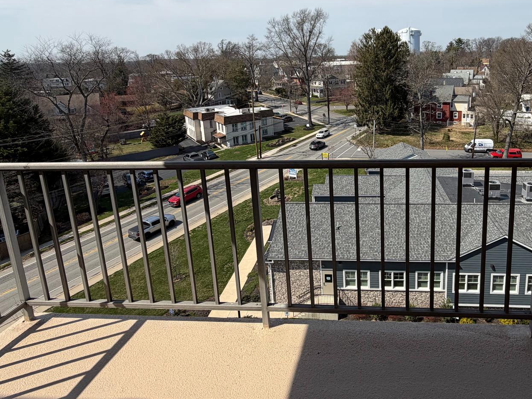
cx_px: 348
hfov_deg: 72.1
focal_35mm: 23
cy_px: 124
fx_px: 353
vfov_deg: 57.2
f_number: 2.2
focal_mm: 2.22
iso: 20
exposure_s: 1/1087
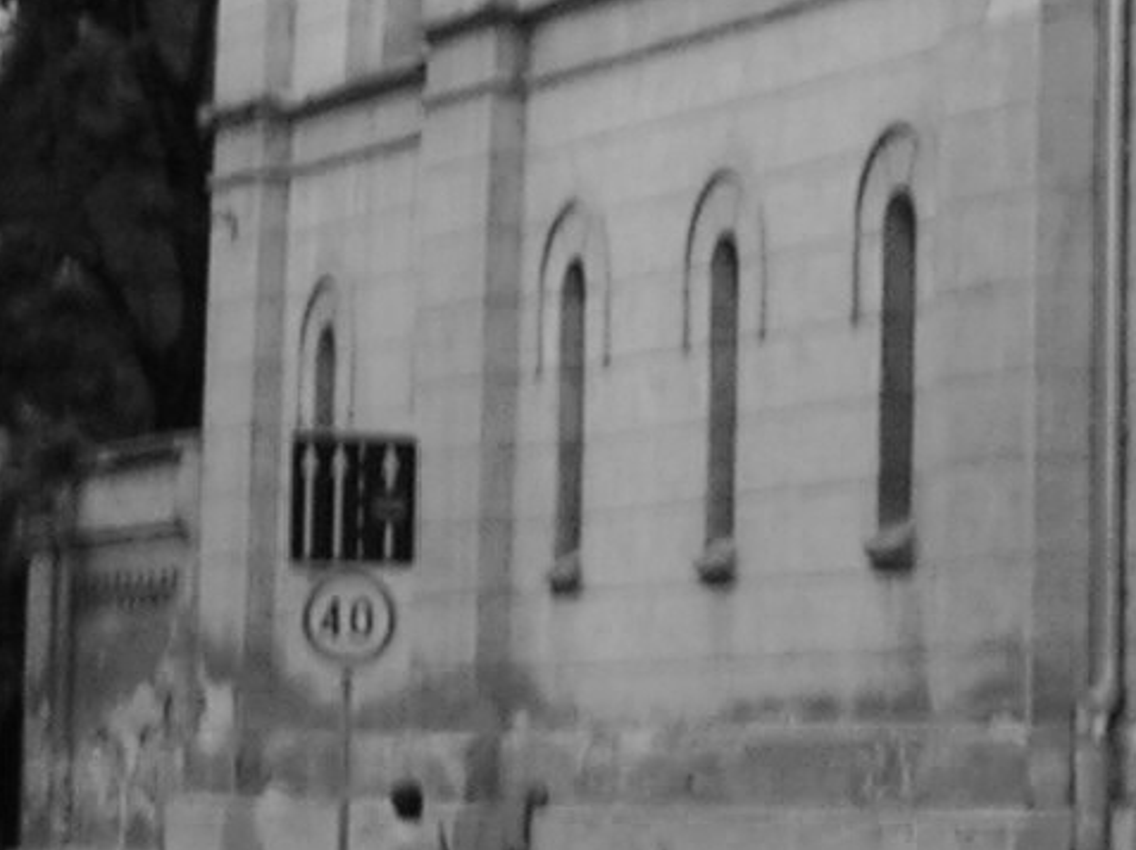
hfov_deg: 11.0
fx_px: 5345
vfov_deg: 8.8
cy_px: -548
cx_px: 2308
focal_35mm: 163
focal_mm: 5.7
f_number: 4.9
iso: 50
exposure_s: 1/30
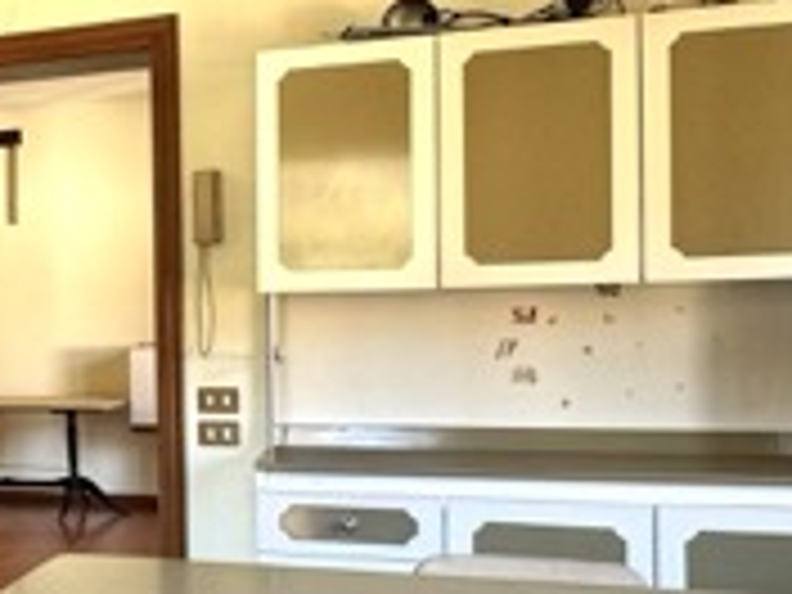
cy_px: 342
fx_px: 1167
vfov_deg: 28.5
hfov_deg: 33.1
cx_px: -68
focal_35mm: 51
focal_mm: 2.22
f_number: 2.2
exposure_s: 1/99
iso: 160
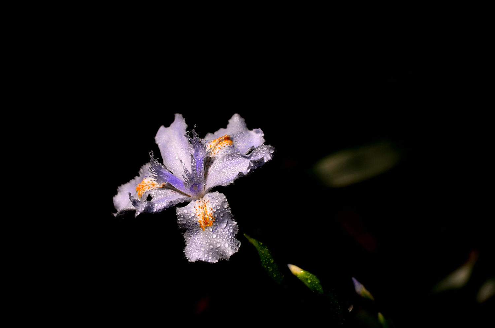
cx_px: 248
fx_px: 2161
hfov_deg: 13.1
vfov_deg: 8.7
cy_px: 164
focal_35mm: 158
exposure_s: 1/750
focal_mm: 105
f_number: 5.6
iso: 100
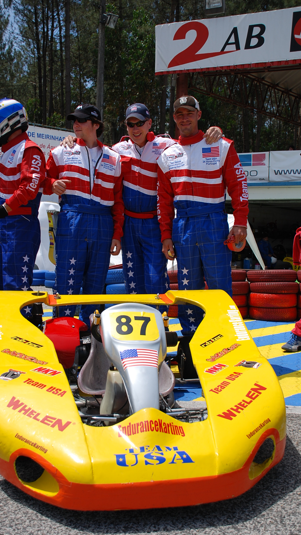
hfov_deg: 31.2
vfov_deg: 52.8
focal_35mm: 38
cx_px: 134
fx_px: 539
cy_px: 267
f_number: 4
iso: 140
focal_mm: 24
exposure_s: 1/1000
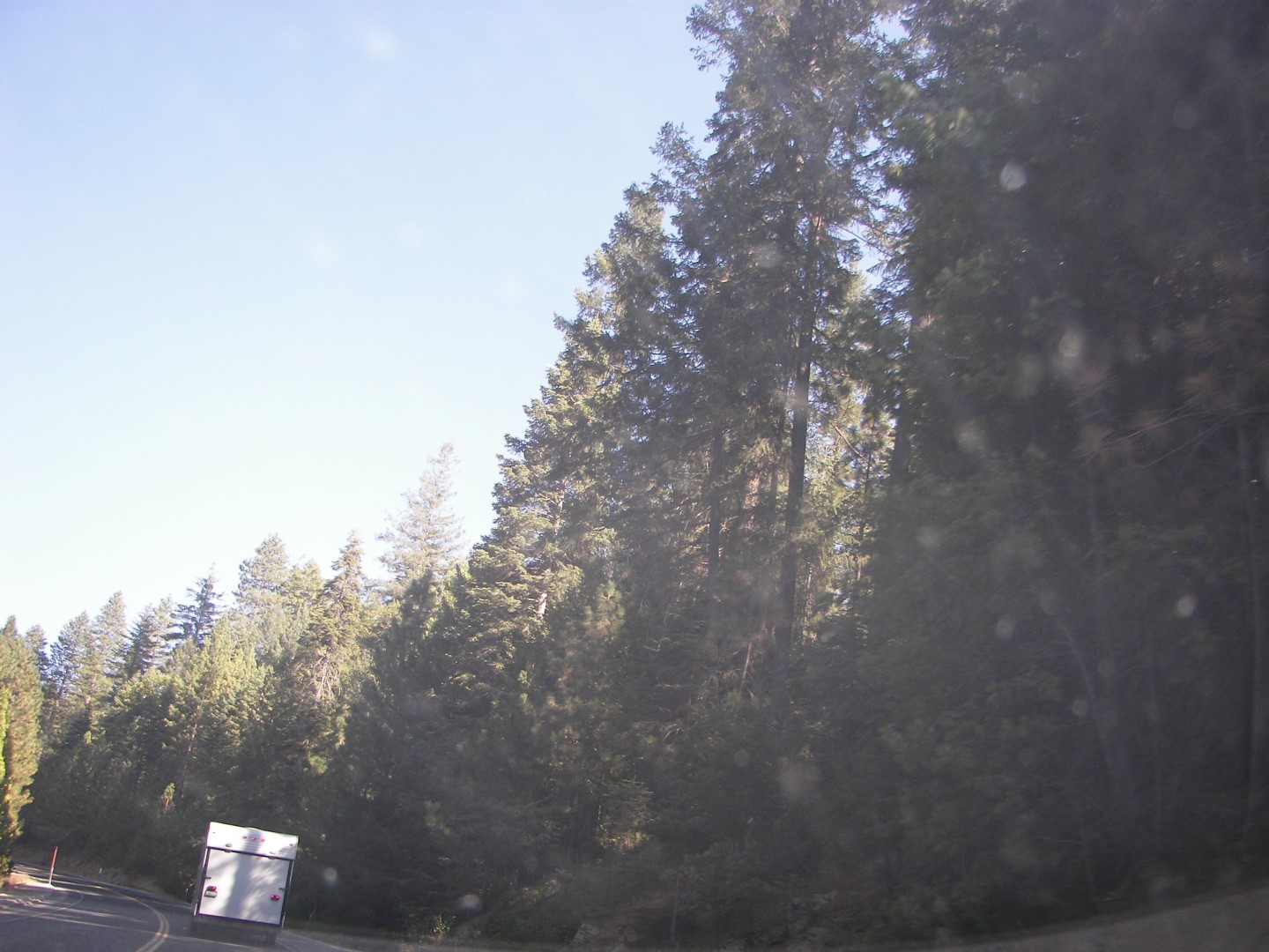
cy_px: 476
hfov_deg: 51.4
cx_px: 634
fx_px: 1320
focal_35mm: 36
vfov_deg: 39.7
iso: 64
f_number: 2.8
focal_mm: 6
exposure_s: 1/250
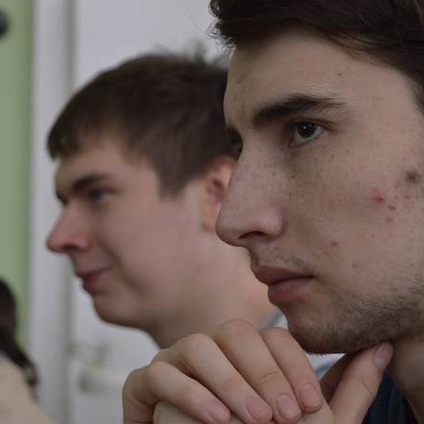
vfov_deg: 14.0
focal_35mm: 125
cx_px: 192
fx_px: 1729
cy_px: 211
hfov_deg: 14.0
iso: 1600
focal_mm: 55
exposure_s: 1/60
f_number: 5.6
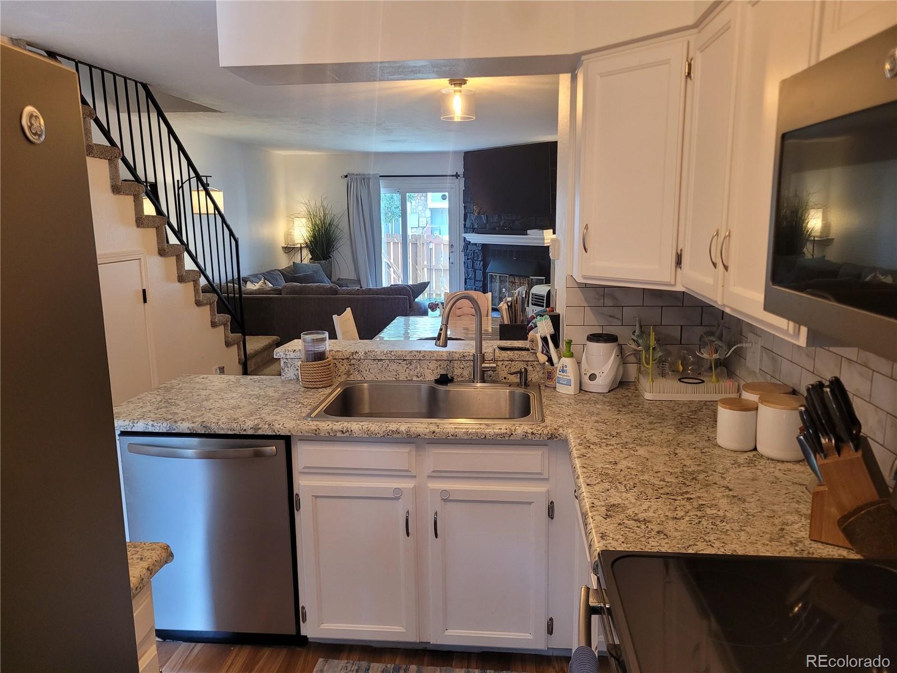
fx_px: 674
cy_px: 336
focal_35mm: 26
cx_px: 448
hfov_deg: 67.3
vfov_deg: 53.1
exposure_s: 1/120
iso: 250
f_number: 1.8
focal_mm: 5.4
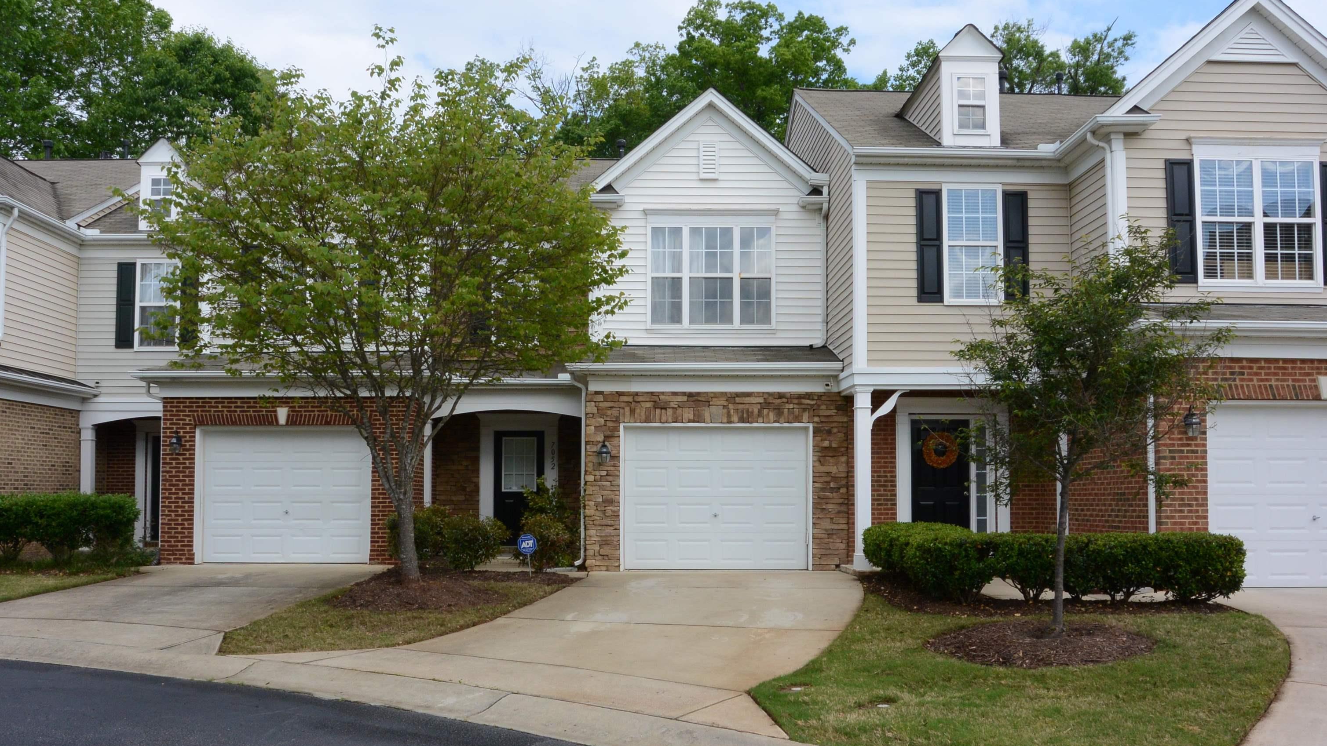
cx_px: 668
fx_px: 1126
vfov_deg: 36.6
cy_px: 414
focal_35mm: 32
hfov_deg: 61.0
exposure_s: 1/125
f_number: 11
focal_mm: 11.4
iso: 160
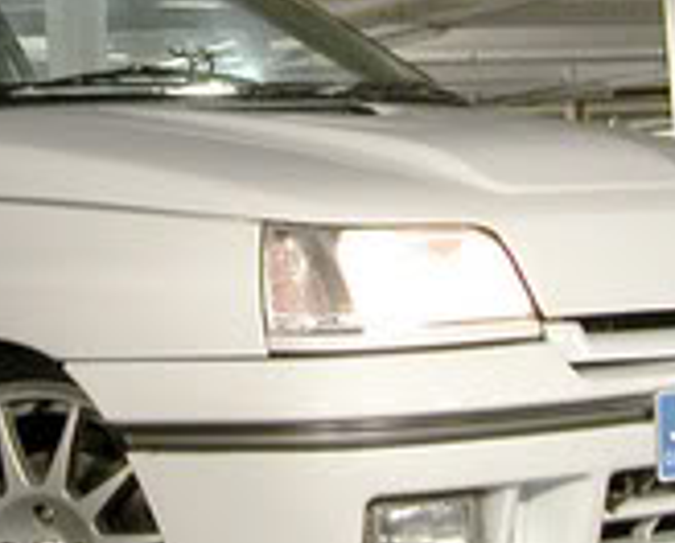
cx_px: 99
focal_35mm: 133
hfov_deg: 14.3
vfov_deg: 11.6
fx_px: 2663
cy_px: 49
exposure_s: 1/3.5
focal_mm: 8.9
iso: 248
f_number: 2.8
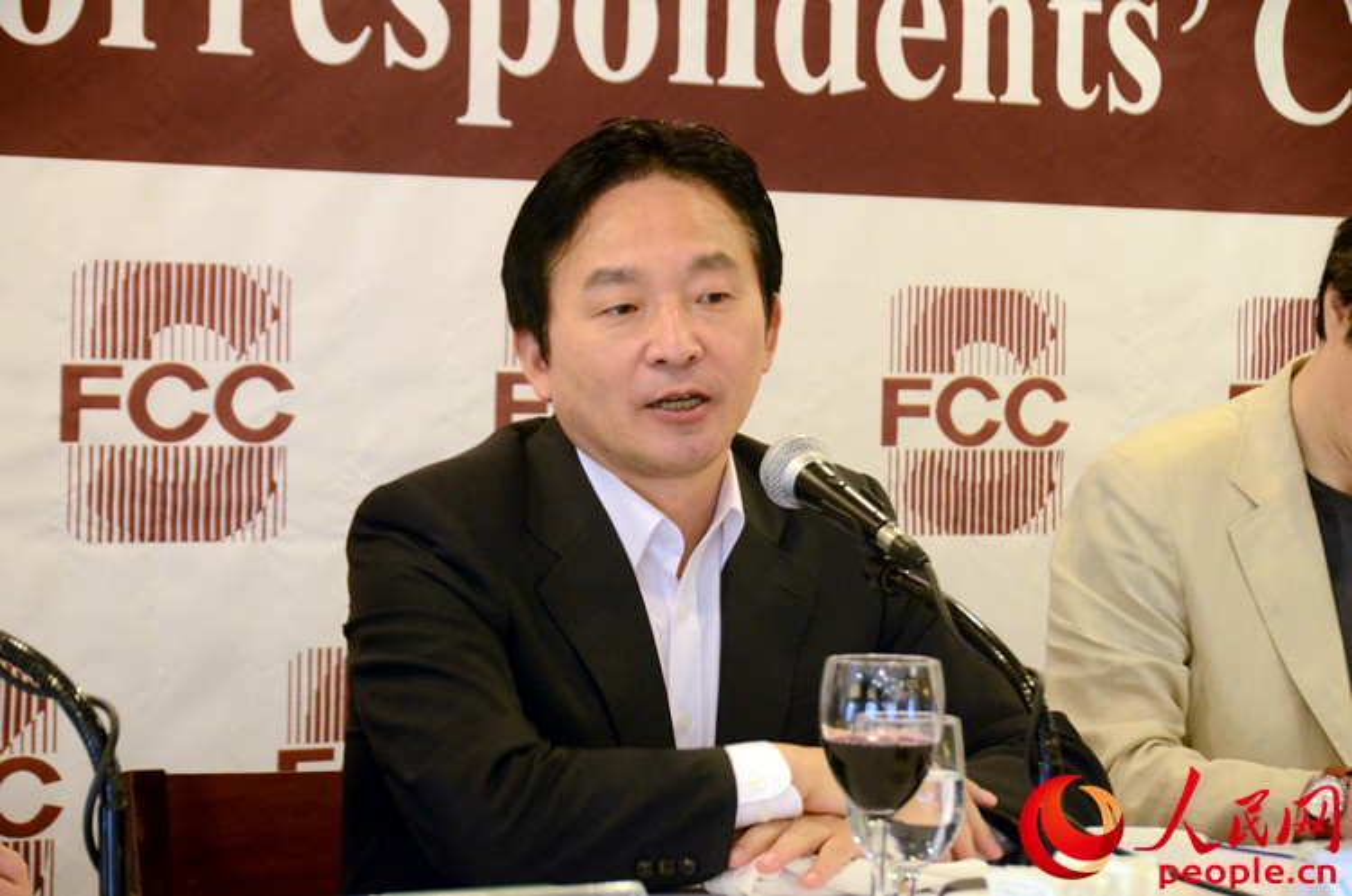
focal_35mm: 135
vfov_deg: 10.1
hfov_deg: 15.2
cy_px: 448
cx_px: 676
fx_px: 5060
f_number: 5.3
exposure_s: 1/50
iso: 1600
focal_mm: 90
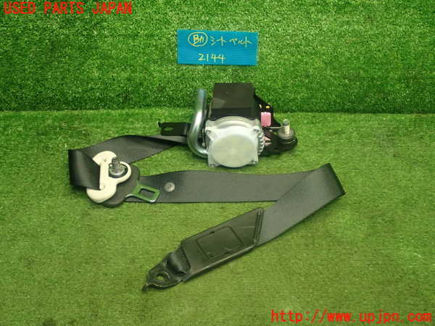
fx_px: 591
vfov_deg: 30.9
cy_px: 163
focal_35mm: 47
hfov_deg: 40.4
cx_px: 218
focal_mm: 8.4
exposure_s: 1/50
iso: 500
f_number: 3.1
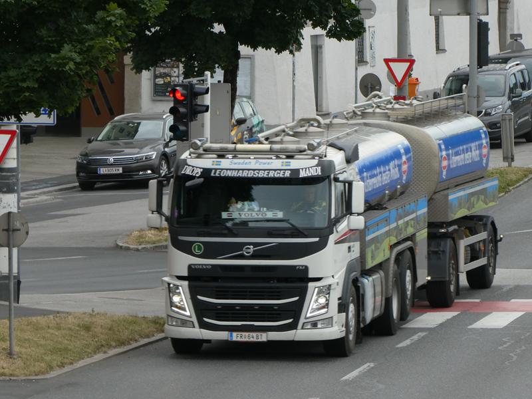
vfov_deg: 3.2
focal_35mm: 465
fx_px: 7146
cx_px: 266
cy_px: 200
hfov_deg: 4.3
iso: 200
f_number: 6
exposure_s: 1/125
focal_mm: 83.4
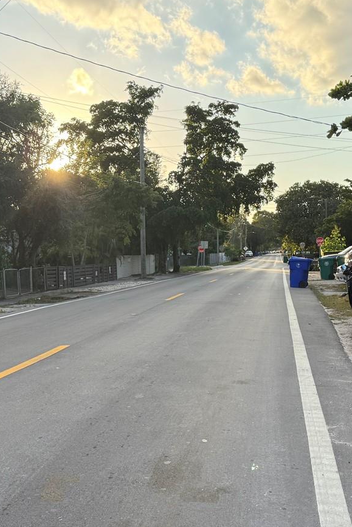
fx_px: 674
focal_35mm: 46
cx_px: 157
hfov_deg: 29.2
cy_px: 312
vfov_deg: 42.6
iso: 100
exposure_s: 1/1493
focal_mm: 6.76
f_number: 1.78
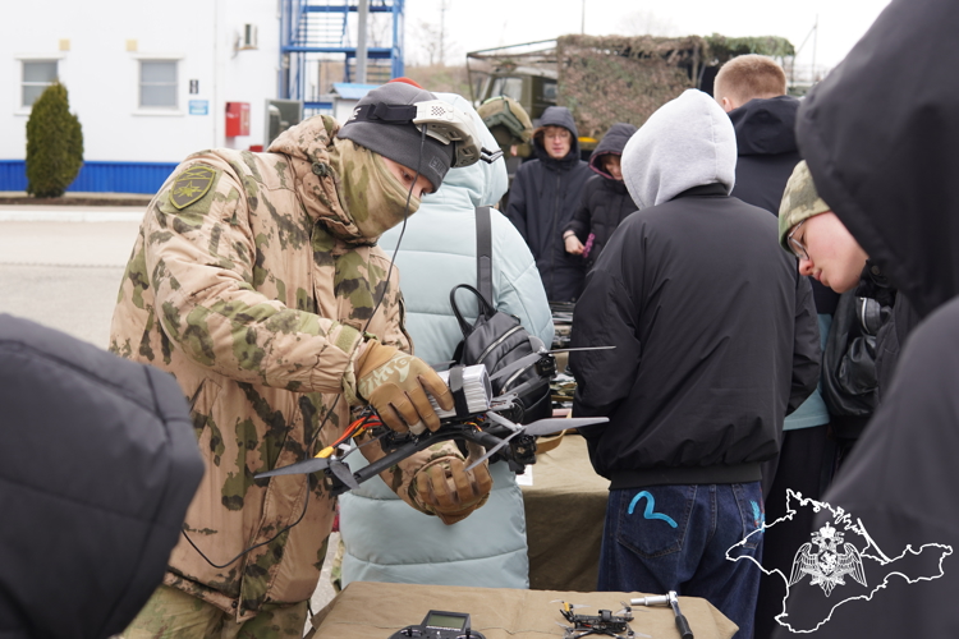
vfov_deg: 29.9
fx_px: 1199
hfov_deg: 43.6
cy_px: 320
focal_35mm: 45
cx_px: 480
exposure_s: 1/90
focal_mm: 30
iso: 100
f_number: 4
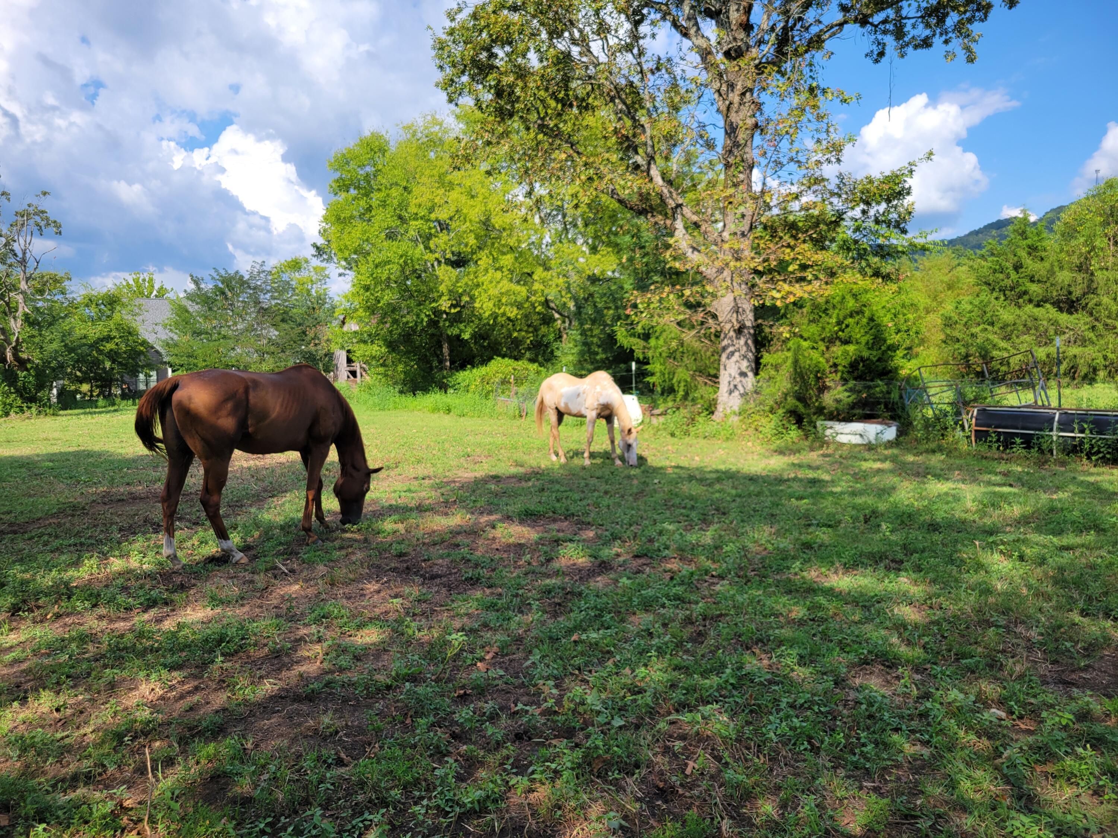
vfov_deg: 53.1
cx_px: 559
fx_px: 840
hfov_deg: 67.3
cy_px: 419
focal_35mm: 26
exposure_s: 1/1563
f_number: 1.8
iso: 40
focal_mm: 5.4
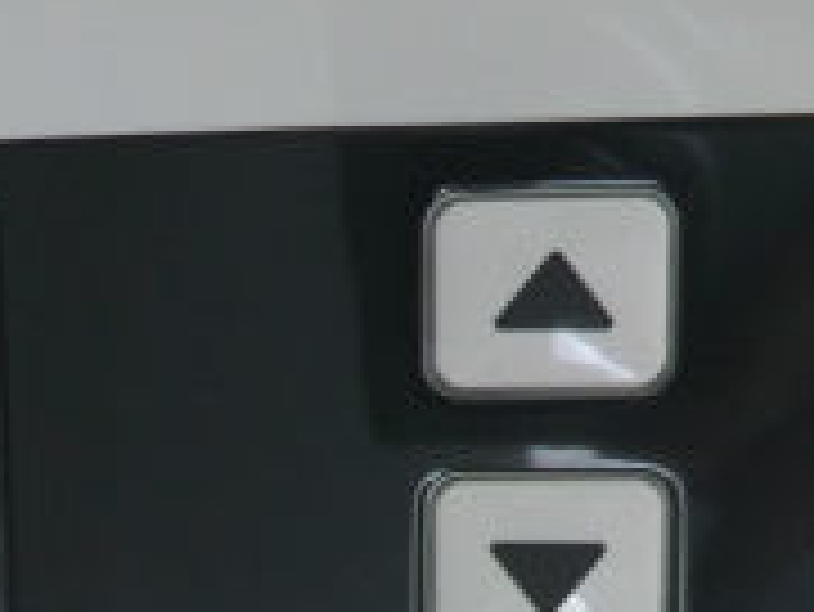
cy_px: 914
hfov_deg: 22.7
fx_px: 2000
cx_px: 153
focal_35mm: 85
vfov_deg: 16.0
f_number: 3.2
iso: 160
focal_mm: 4.3
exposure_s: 1/60
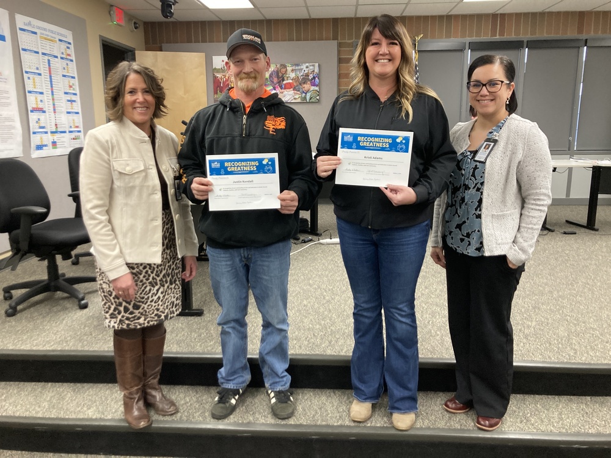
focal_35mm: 28
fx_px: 494
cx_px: 306
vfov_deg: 49.7
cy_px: 229
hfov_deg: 63.4
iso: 200
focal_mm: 3.99
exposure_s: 1/60
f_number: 1.8
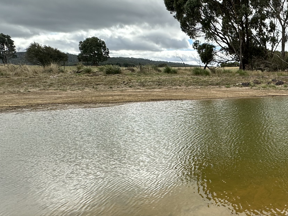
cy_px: 134
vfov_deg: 41.5
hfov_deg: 45.4
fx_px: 283
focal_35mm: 34
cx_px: 289
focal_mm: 2.22
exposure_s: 1/698
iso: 40
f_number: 2.2
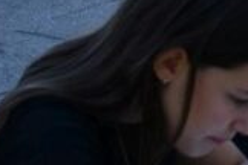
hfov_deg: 4.8
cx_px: 847
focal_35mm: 404
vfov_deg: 3.4
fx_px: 2783
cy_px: -61
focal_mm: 35
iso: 250
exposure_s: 1/250
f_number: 5.6
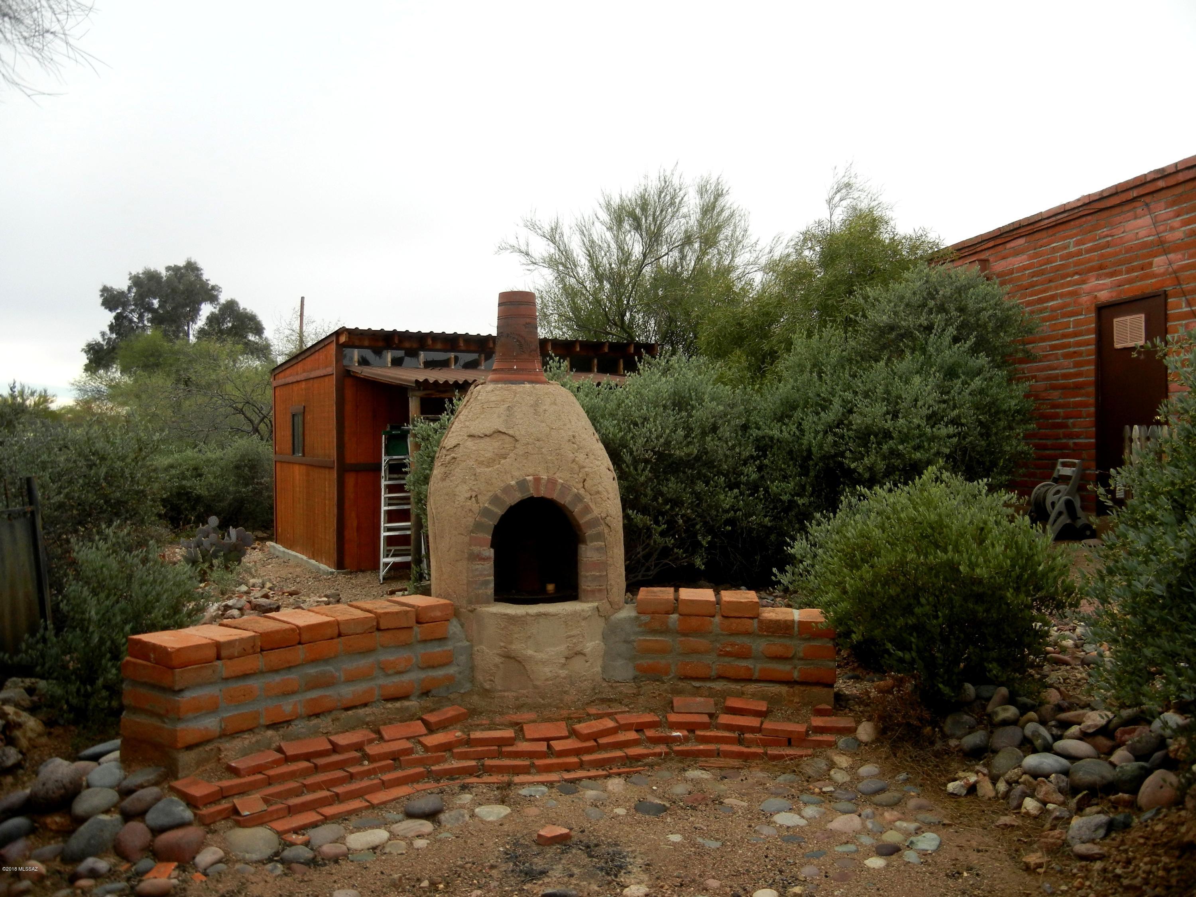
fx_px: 1037
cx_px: 598
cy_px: 448
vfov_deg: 46.8
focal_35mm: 30
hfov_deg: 60.0
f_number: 3.5
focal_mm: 5.4
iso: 160
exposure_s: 1/916
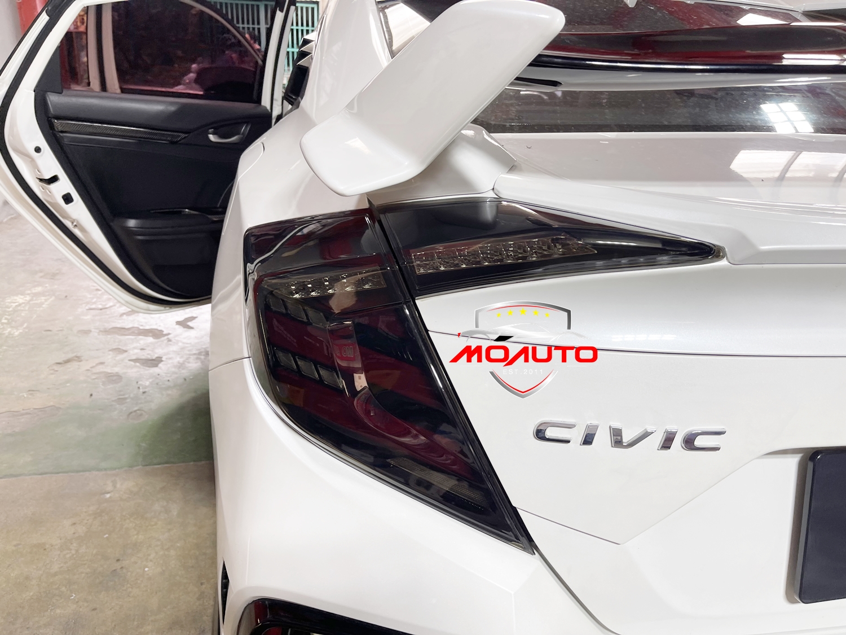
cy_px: 318
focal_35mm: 26
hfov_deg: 67.3
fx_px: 635
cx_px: 423
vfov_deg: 53.1
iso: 32
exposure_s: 1/134
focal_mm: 5.1
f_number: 1.6
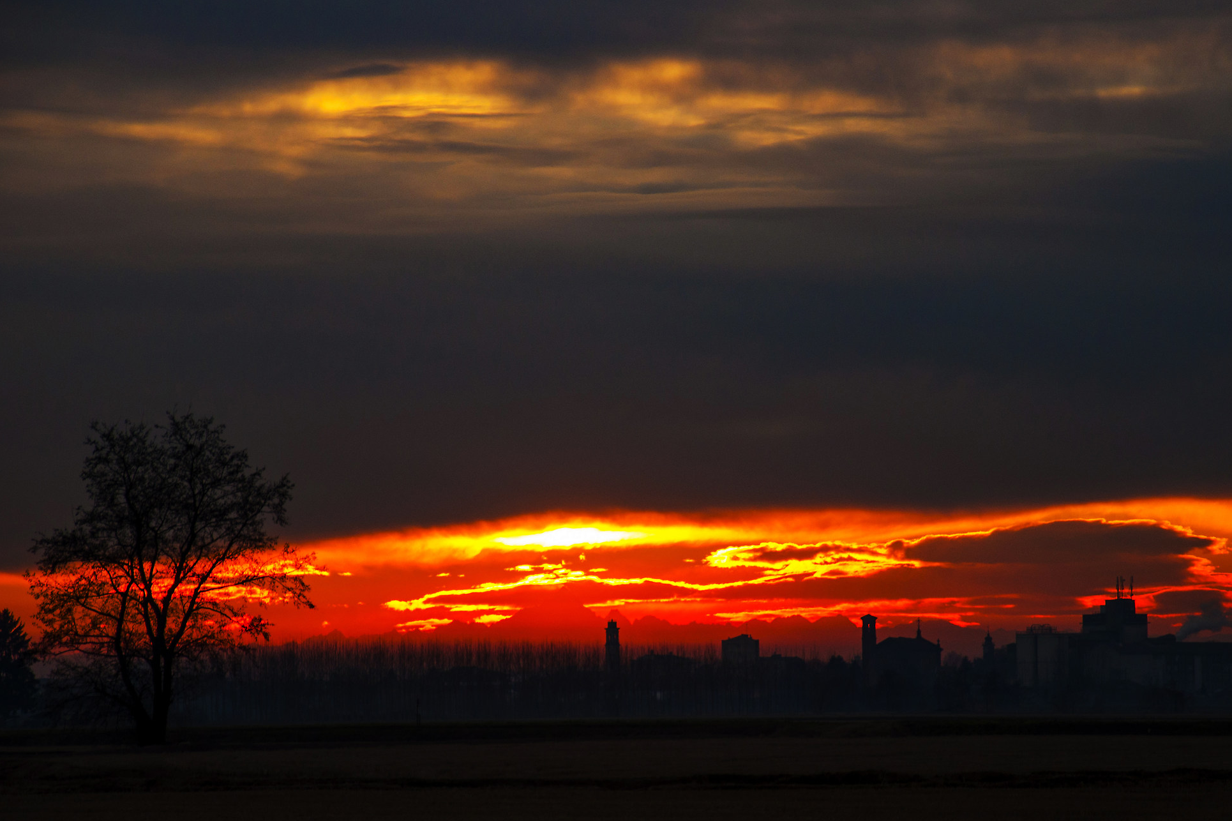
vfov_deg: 7.0
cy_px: 452
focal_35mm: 196
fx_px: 6693
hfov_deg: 10.5
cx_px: 682
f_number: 6.3
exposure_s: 1/200
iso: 100
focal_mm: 105
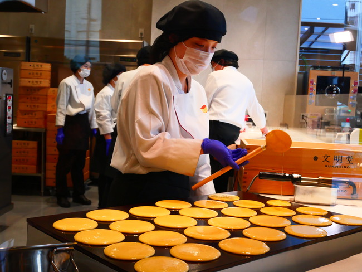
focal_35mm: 46
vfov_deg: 31.5
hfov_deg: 41.2
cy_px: 136
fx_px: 481
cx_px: 181
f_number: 5.6
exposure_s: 1/125
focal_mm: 23
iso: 1000
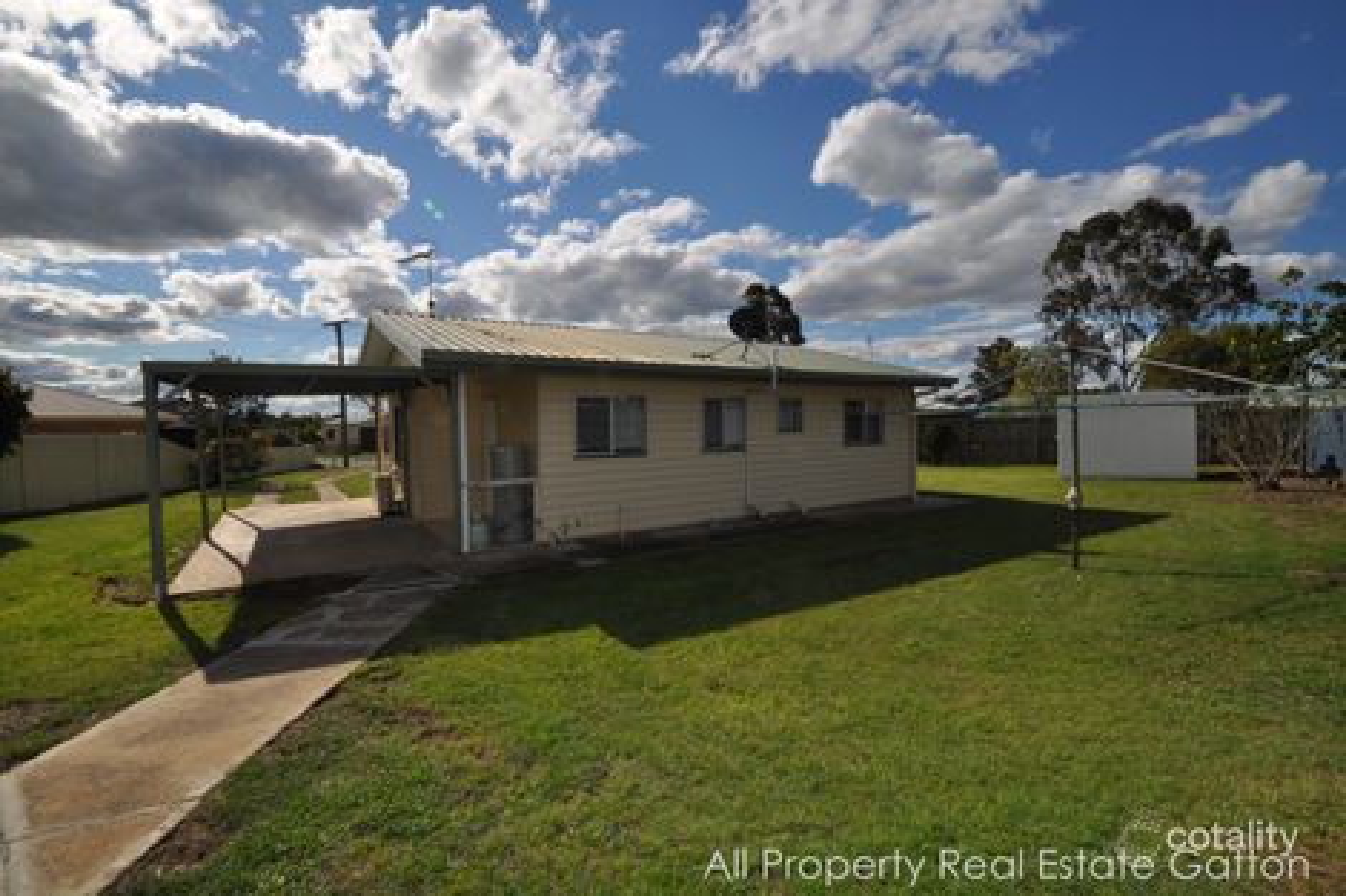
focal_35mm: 15
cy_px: 448
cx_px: 673
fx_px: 561
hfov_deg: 100.4
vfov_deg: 77.3
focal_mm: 10
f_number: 20
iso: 200
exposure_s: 1/200
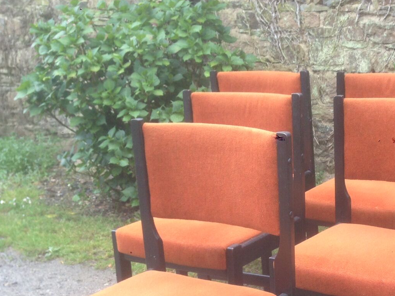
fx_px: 753
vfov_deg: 21.5
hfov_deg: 28.7
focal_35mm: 66
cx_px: 325
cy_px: 292
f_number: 2.4
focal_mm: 4.12
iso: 50
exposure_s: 1/138
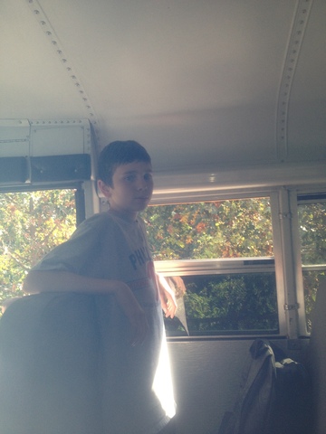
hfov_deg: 40.7
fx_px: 439
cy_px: 217
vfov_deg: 52.6
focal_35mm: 35
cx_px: 163
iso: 50
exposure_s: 1/162
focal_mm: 4.28
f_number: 2.4
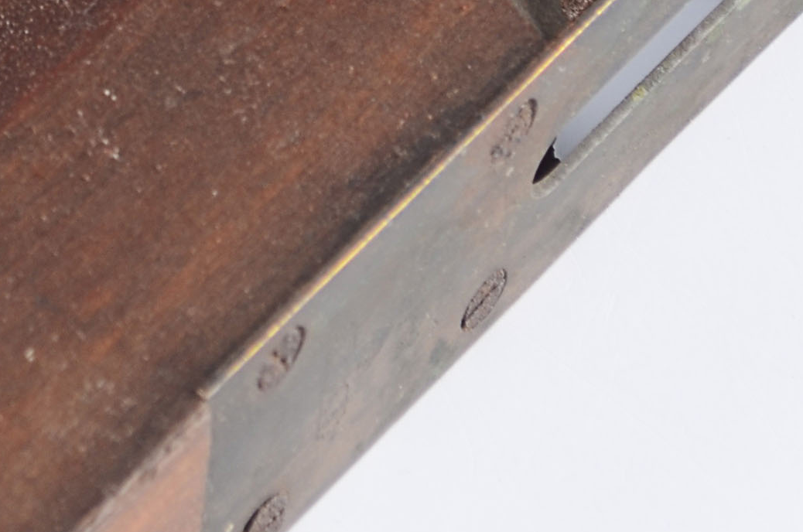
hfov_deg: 6.3
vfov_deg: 4.2
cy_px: -644
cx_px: -679
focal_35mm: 320
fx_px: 7133
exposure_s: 1/80
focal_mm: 45
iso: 100
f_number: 8
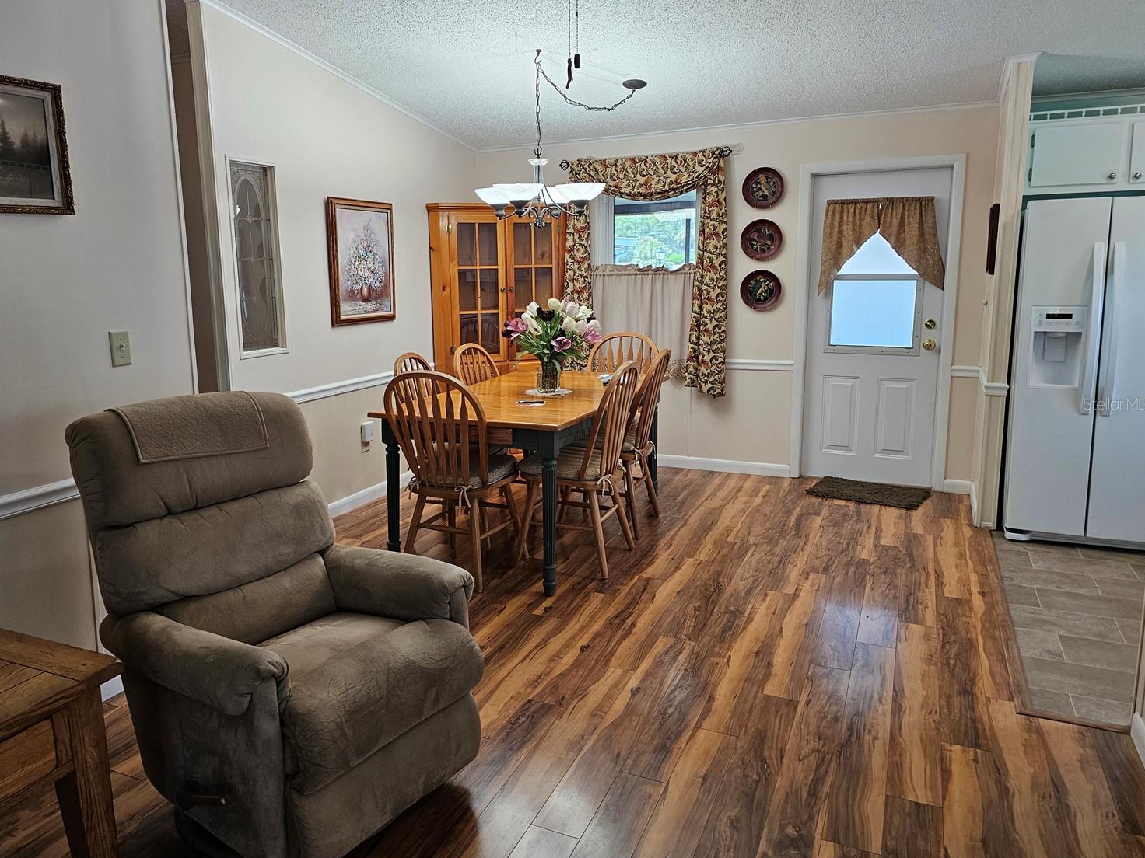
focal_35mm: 25
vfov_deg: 54.8
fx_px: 827
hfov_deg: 69.3
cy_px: 403
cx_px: 534
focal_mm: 6.3
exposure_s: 1/120
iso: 200
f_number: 1.7
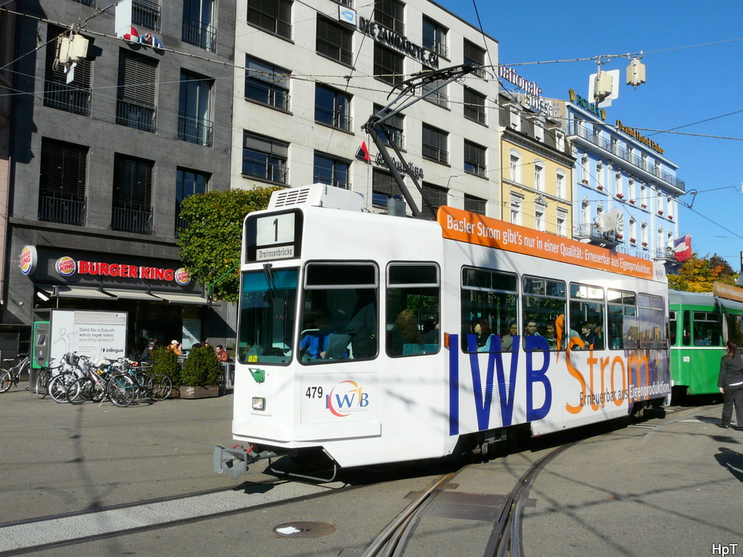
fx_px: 708
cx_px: 373
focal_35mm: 33
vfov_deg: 42.9
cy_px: 285
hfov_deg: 55.4
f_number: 6.3
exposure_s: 1/500
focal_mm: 5.2
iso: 100
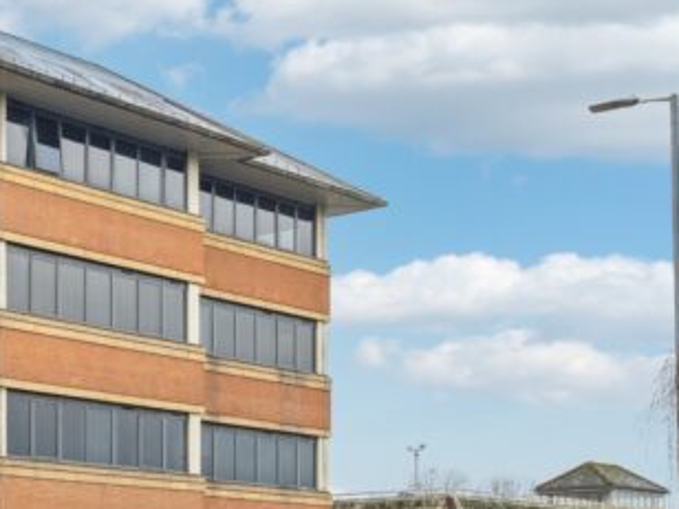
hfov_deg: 21.6
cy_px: 410
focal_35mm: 84
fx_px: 1648
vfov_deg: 17.4
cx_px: -143
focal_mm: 35
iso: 200
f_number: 5
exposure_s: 1/80
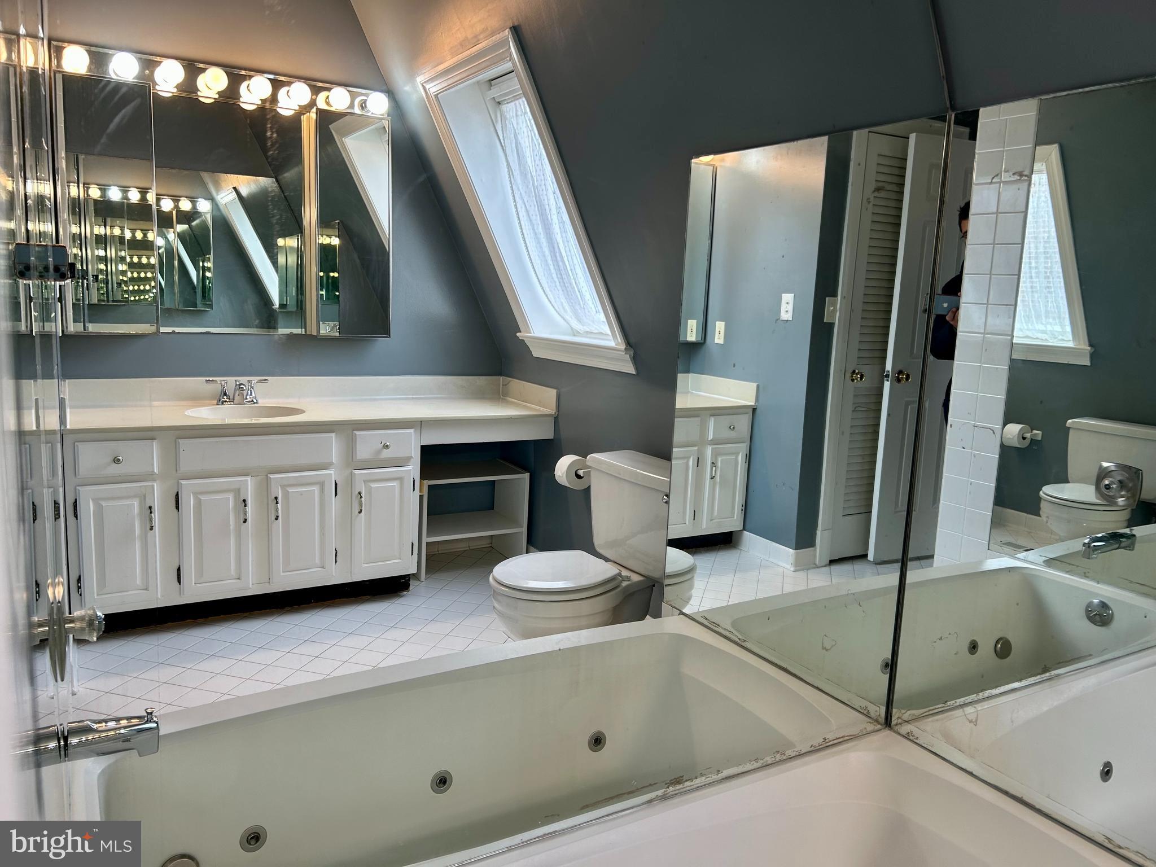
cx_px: 578
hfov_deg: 67.3
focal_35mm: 26
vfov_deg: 53.1
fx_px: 868
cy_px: 434
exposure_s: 1/120
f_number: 1.5
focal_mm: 5.7
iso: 80
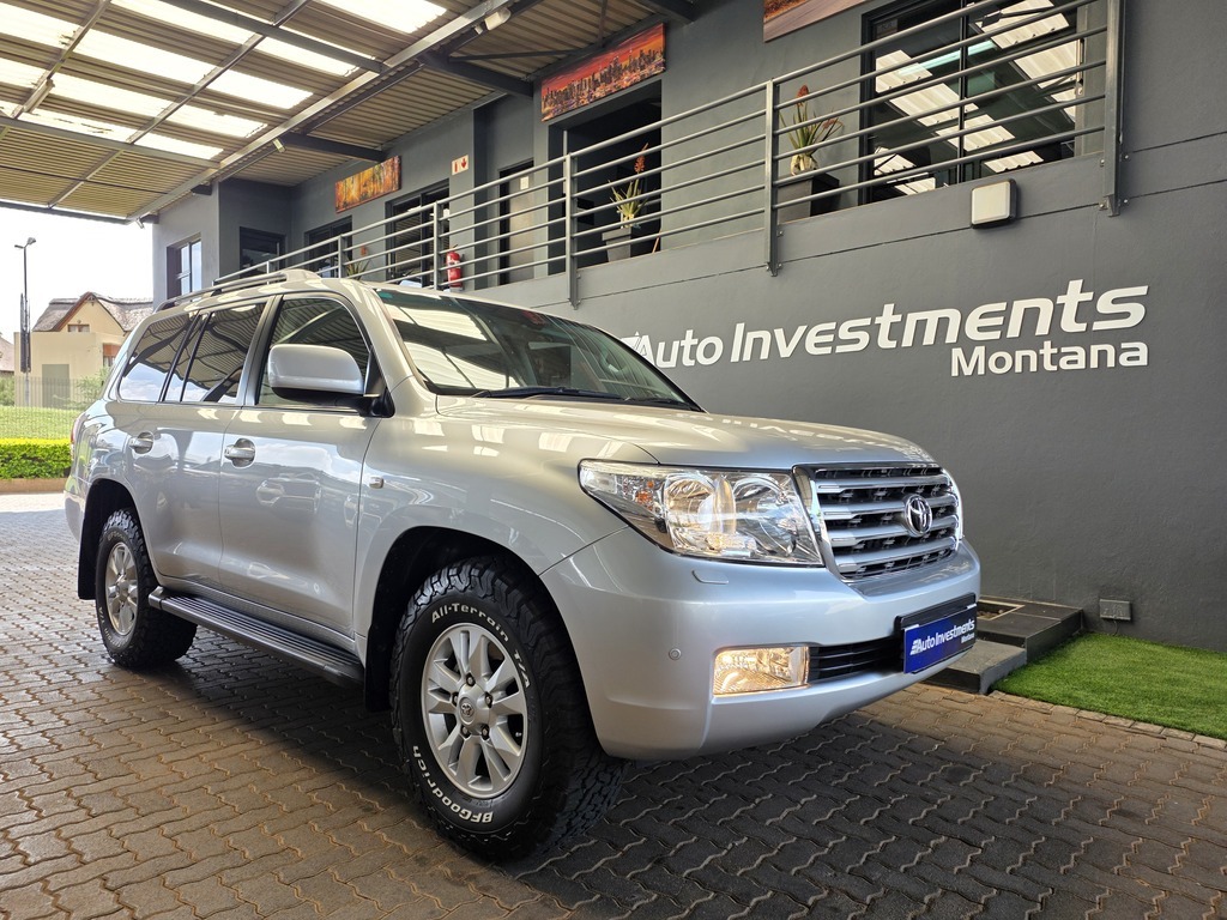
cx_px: 614
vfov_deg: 58.9
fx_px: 815
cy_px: 460
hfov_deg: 73.9
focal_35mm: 23
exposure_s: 1/180
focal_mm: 6.25
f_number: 1.7
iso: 32
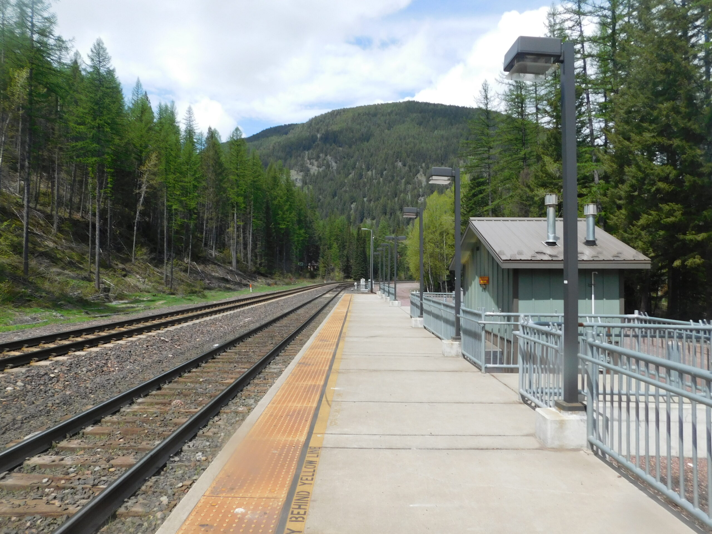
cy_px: 267
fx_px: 473
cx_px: 356
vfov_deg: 58.9
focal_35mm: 23
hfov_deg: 73.9
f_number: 6
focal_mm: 4
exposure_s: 1/400
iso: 125
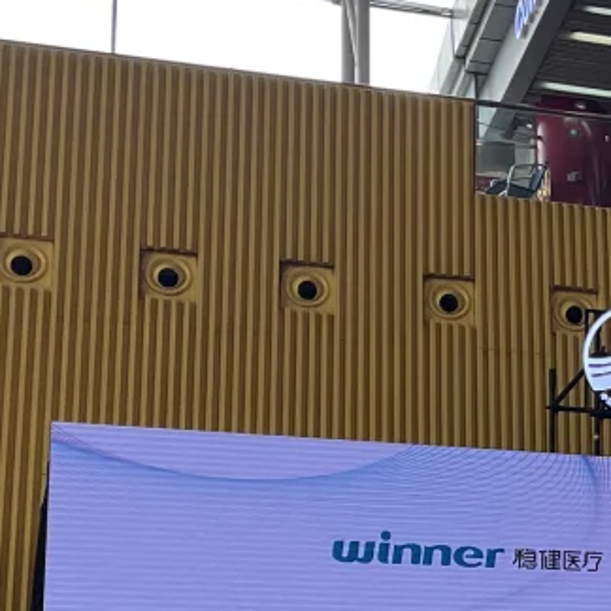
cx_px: 996
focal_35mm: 102
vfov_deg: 16.8
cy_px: 579
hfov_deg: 15.4
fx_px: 2037
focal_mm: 5.1
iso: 40
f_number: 1.6
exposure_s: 1/240
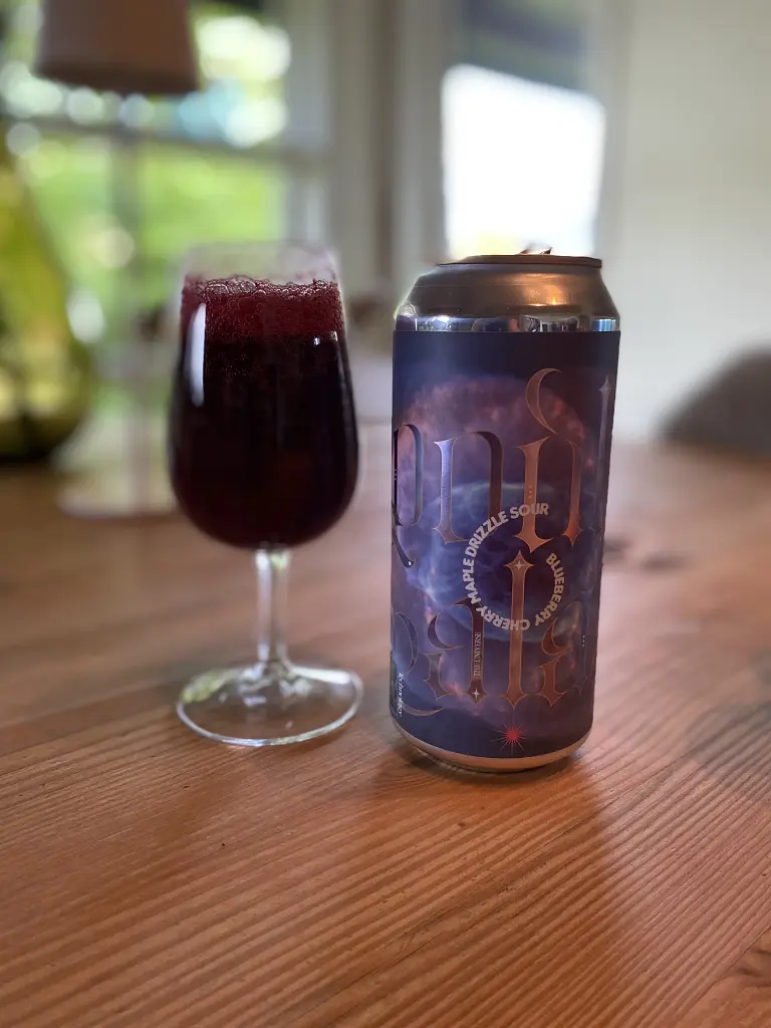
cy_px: 514
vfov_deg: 67.3
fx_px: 772
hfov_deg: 53.1
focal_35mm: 26
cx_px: 386
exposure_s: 1/50
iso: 250
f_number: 1.8
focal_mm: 4.25
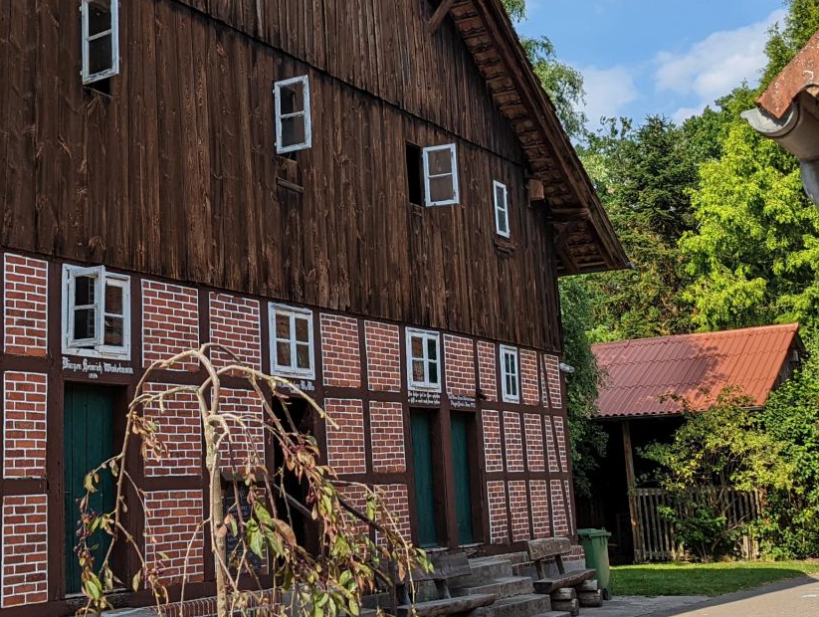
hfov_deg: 34.0
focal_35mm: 56
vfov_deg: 26.1
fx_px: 1327
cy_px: 222
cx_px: 267
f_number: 1.85
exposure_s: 1/1508
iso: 42
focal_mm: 6.81
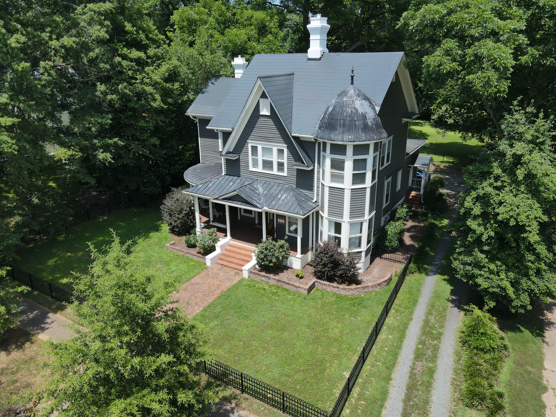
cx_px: 278
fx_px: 385
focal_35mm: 24
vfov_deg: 56.8
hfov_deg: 71.6
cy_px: 208
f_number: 2.8
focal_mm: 4.5
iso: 100
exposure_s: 1/640
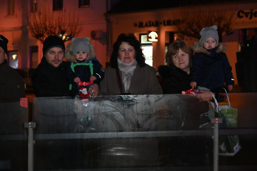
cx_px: 128
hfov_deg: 21.9
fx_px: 663
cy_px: 86
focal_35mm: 93
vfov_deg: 14.7
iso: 6400
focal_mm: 93
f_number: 6.3
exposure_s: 1/60
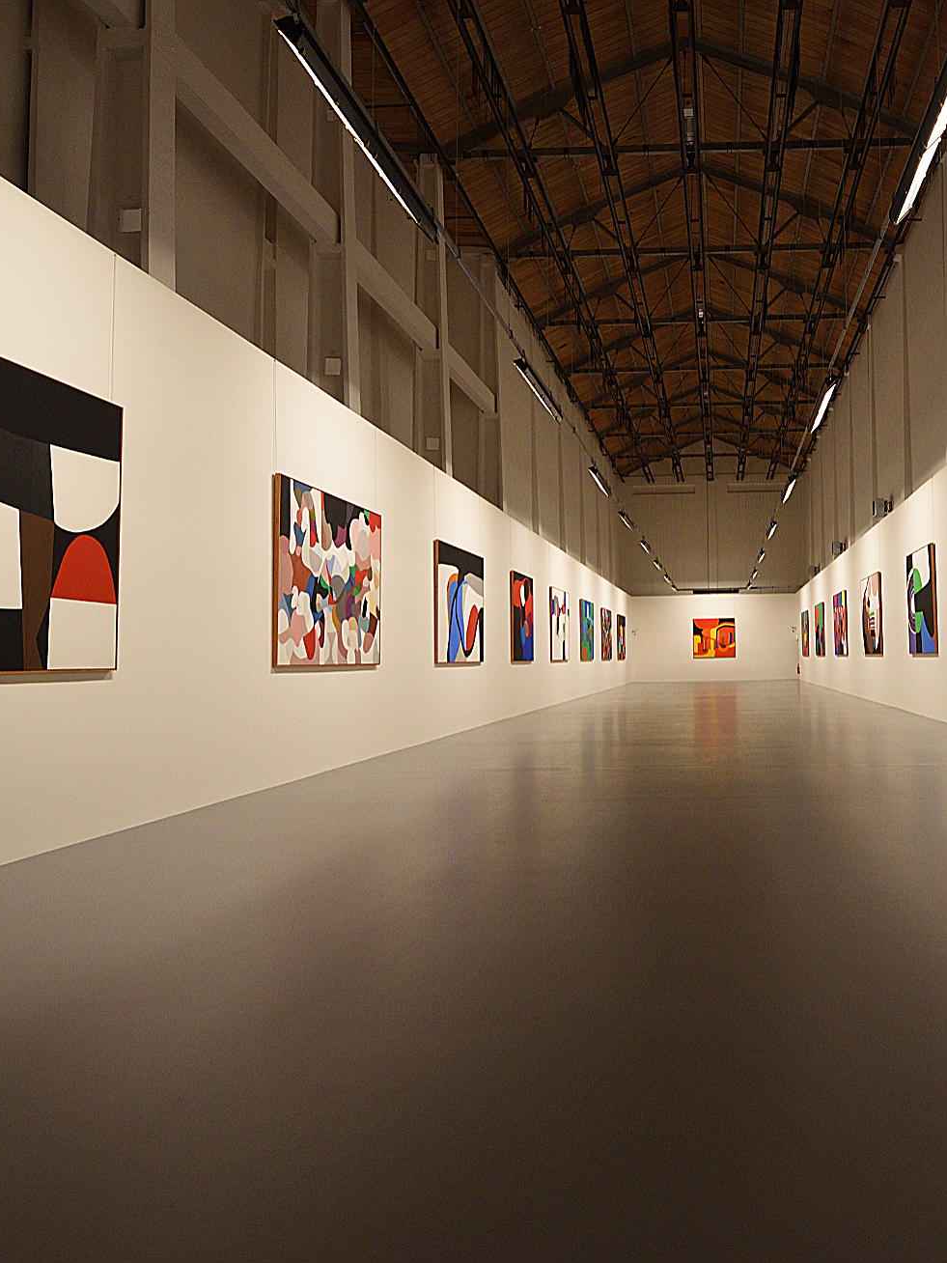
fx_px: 912
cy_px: 629
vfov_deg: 69.4
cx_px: 710
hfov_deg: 52.5
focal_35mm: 25
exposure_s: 1/50
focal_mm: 17
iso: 1600
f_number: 8
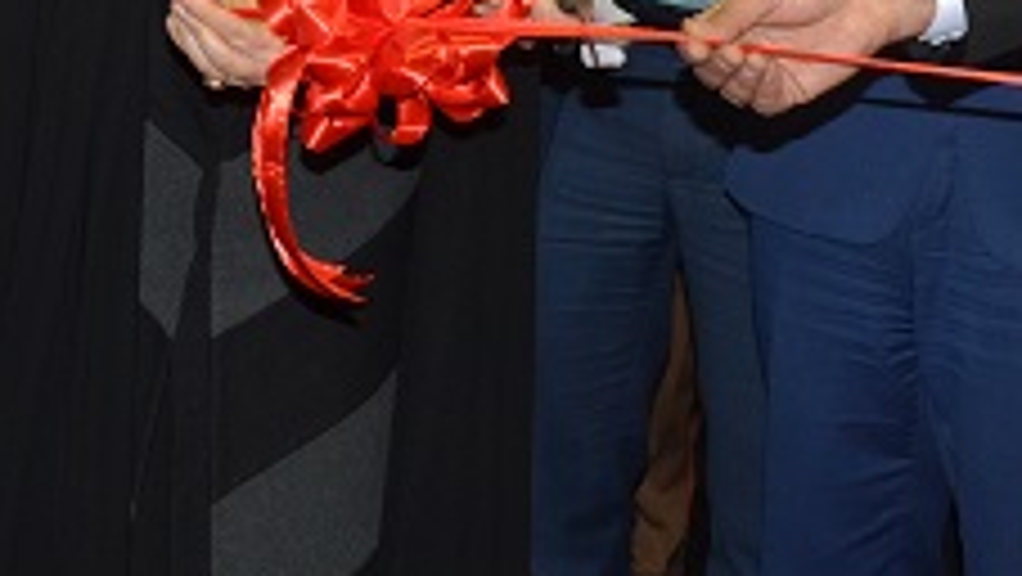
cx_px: 378
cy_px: -146
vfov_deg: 10.4
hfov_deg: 18.6
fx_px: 3118
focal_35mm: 115
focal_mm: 26
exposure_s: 1/60
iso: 800
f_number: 3.8
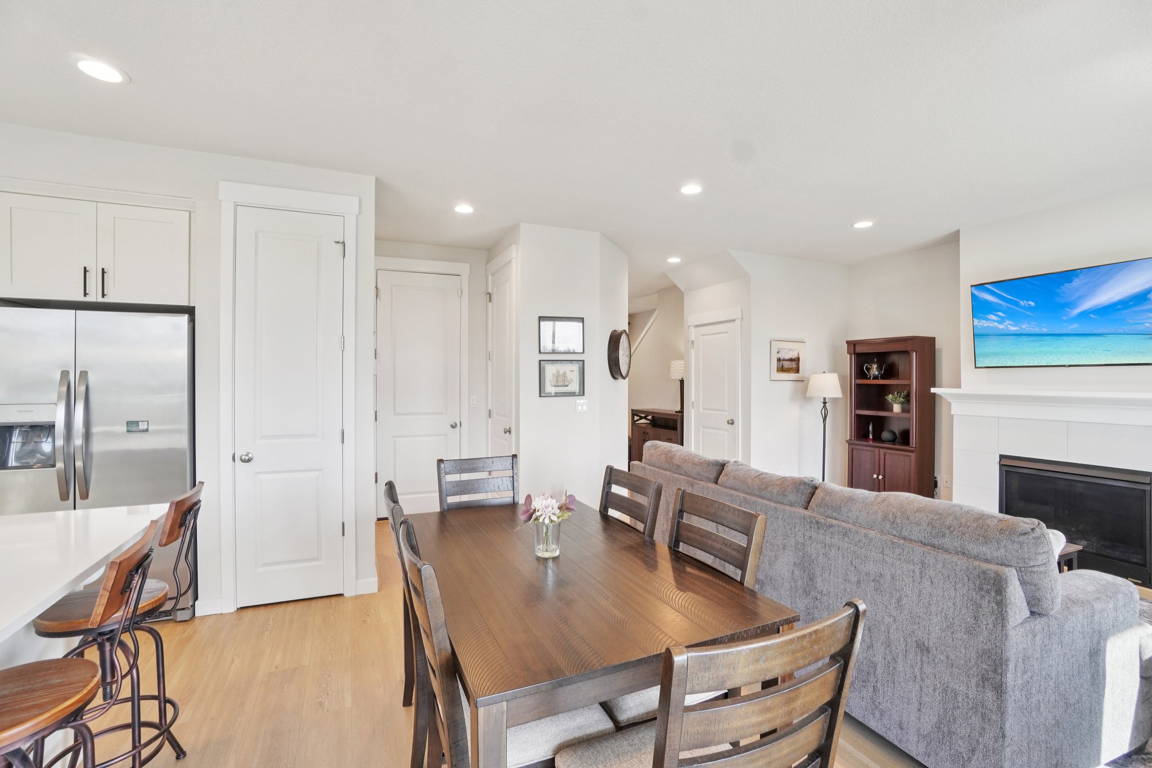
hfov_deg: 100.4
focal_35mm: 15
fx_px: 480
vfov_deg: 77.3
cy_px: 384
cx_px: 576
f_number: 8
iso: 400
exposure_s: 1/50
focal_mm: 10
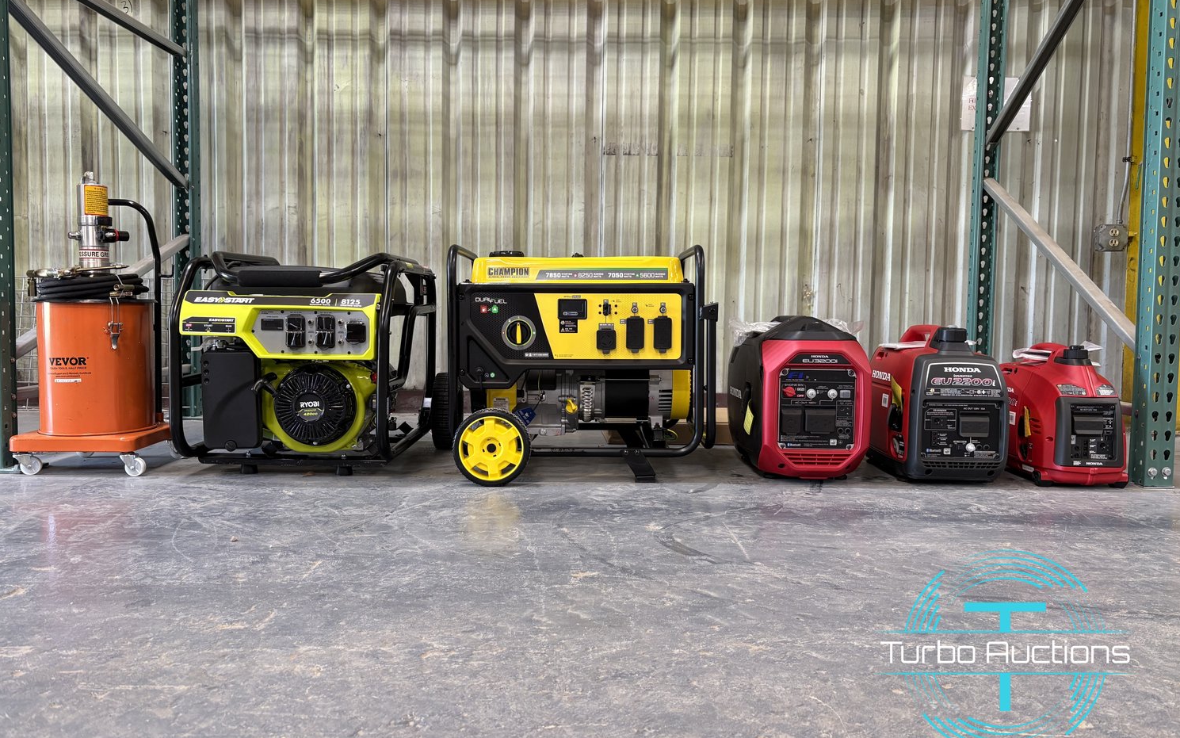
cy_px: 352
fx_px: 901
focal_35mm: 28
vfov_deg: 44.5
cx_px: 585
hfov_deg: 66.5
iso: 125
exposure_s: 1/65
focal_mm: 5.96
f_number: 1.6
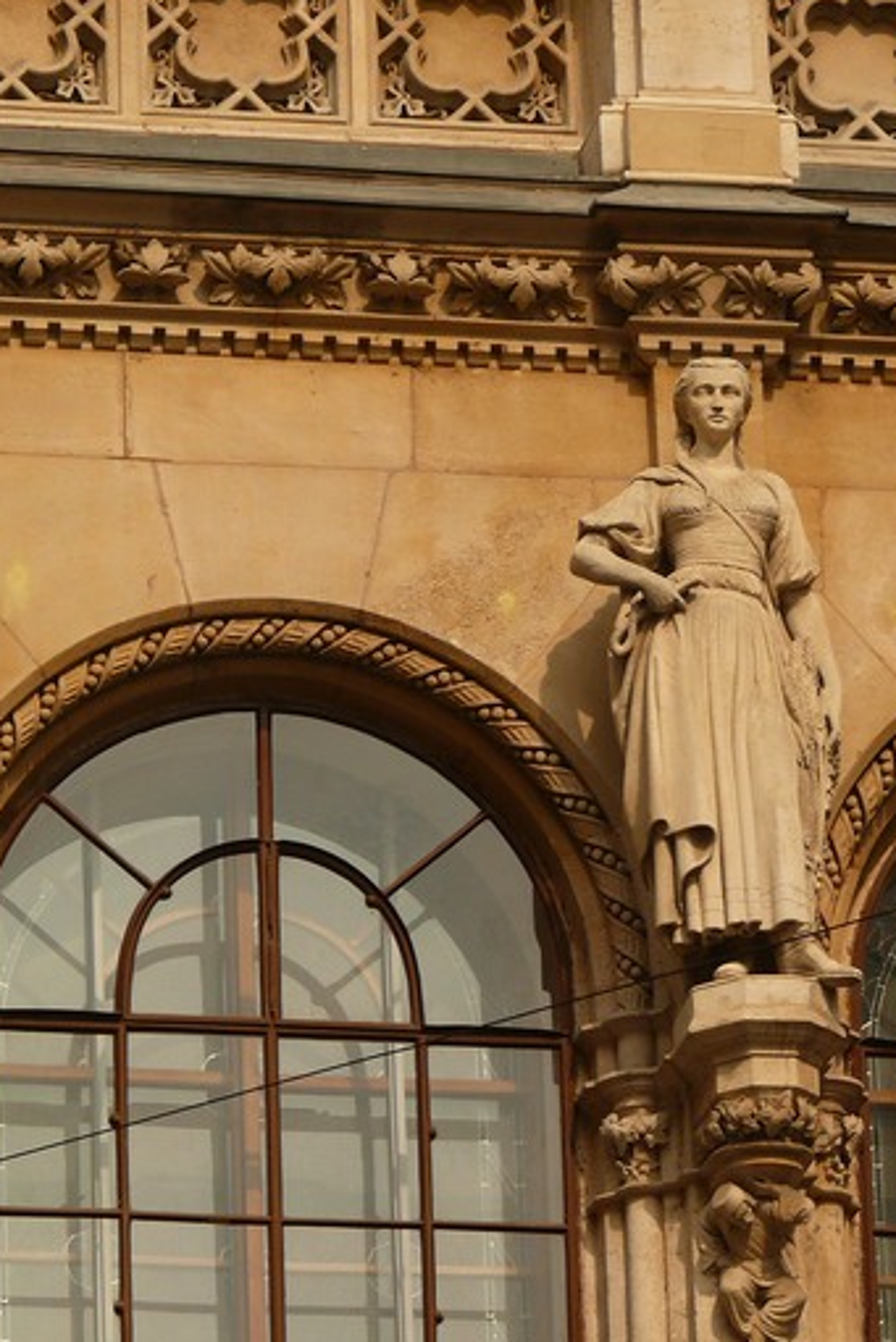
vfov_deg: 7.5
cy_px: 667
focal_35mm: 273
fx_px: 10184
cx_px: 155
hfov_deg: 5.0
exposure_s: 1/250
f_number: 4.5
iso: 100
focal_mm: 37.8
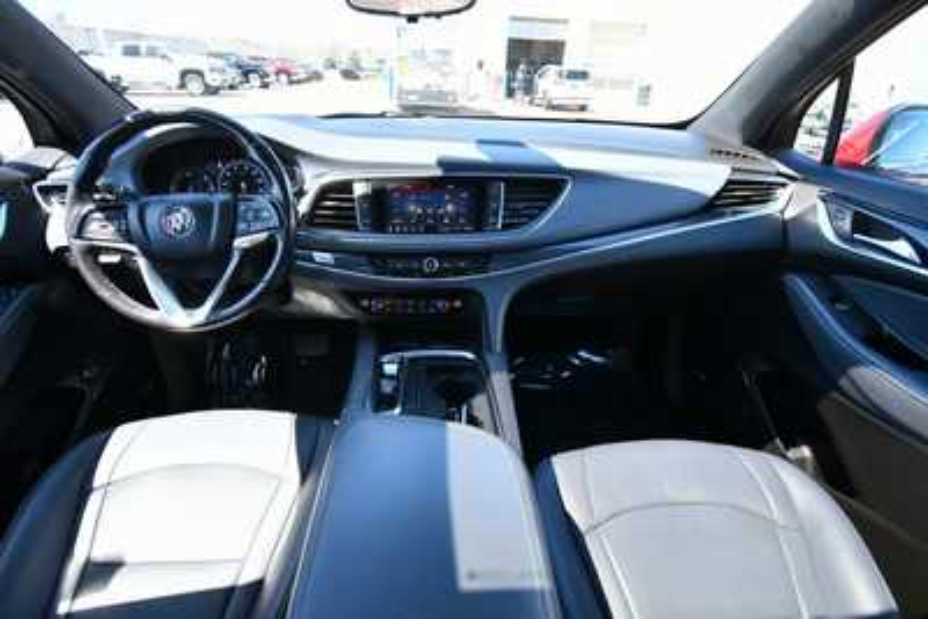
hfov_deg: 93.3
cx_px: 464
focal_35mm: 17
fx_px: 438
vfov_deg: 70.5
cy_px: 310
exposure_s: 1/250
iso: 450
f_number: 4.8
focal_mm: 11.5
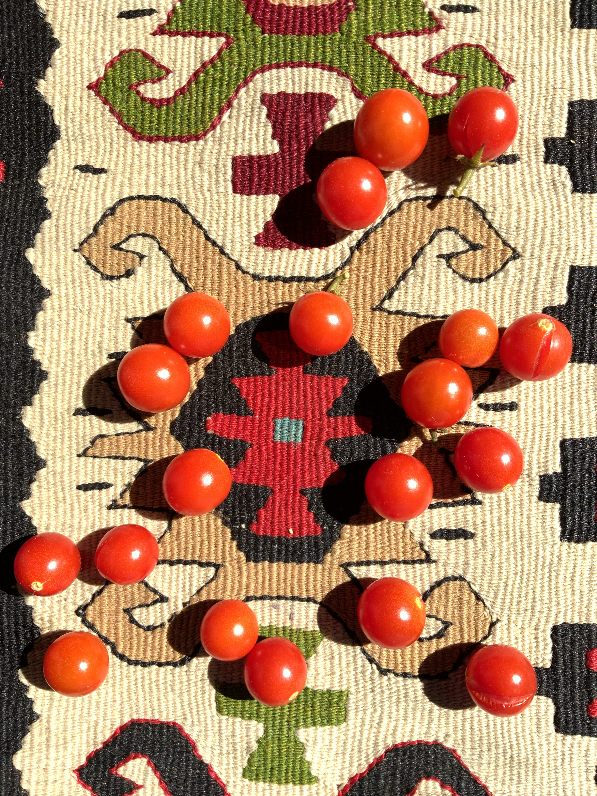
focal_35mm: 29
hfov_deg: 48.2
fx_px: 667
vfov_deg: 61.7
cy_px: 398
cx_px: 298
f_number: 1.8
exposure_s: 1/728
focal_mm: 3
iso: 16
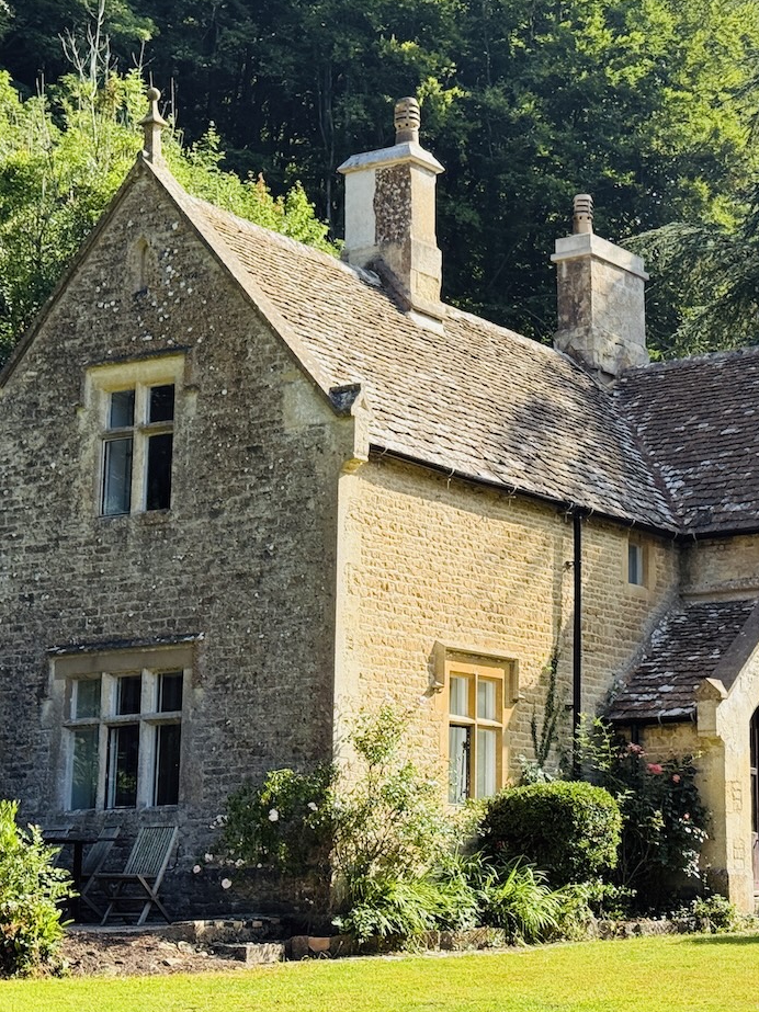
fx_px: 2281
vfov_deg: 25.0
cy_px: 428
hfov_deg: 18.7
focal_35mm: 78
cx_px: 628
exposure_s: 1/1883
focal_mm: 6.76
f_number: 1.78
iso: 100
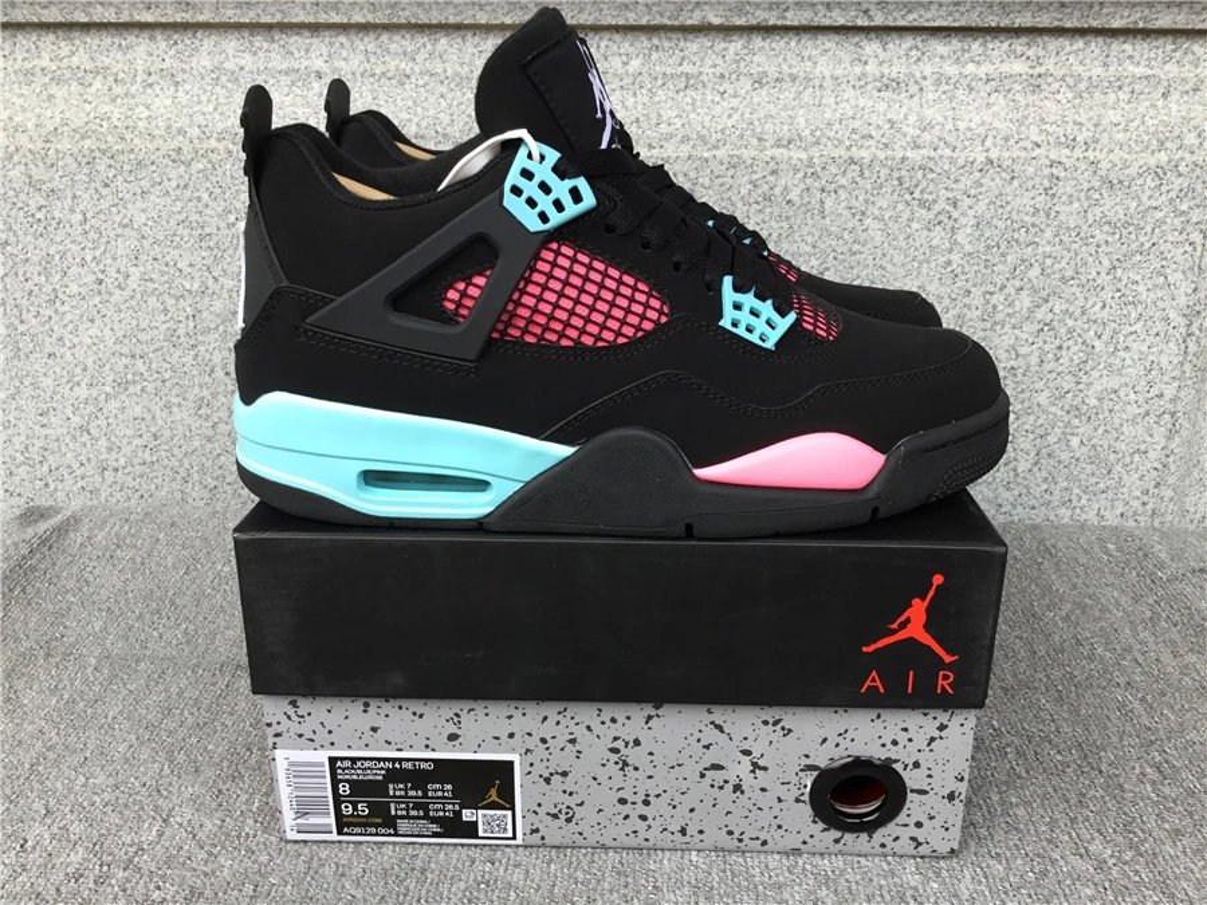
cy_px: 452
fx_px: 1081
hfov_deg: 58.4
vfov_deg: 45.4
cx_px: 604
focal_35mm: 31
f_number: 2.4
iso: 25
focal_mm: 3.3
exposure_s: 1/100
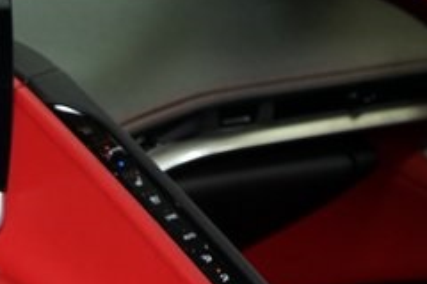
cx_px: -384
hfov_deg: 13.6
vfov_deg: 10.0
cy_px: 454
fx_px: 1566
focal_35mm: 132
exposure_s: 1/40
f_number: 5
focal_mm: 31
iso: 1600
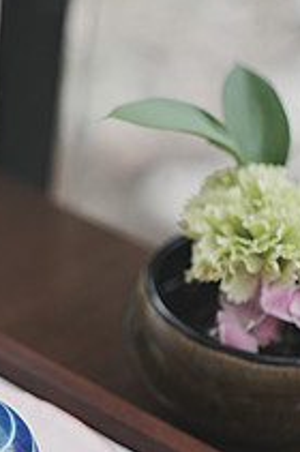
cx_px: -130
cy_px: 180
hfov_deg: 10.0
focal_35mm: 133
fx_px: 1668
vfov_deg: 15.4
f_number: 1.6
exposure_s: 1/1600
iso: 200
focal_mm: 35
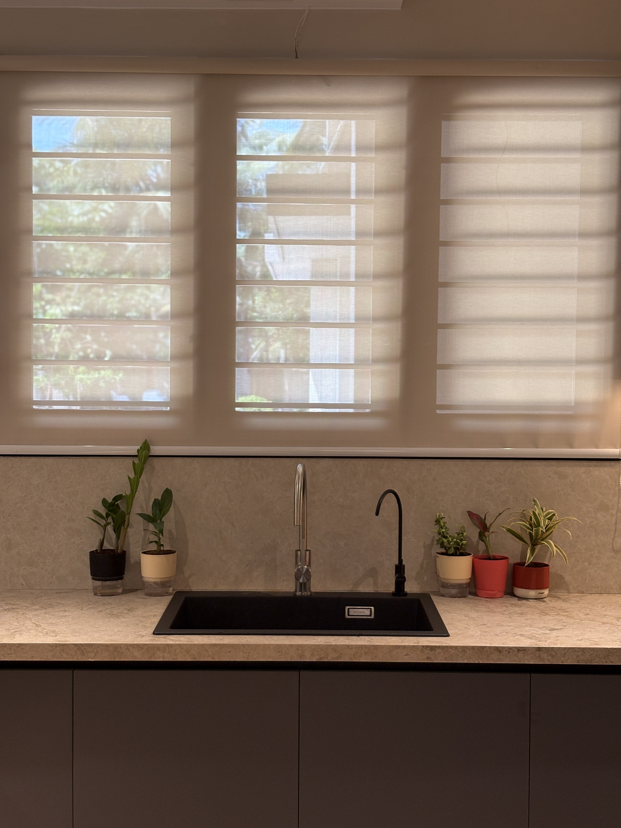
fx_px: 1244
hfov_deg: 28.0
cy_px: 414
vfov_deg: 36.8
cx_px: 310
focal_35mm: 52
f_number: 1.6
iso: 50
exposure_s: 1/78
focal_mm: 5.96
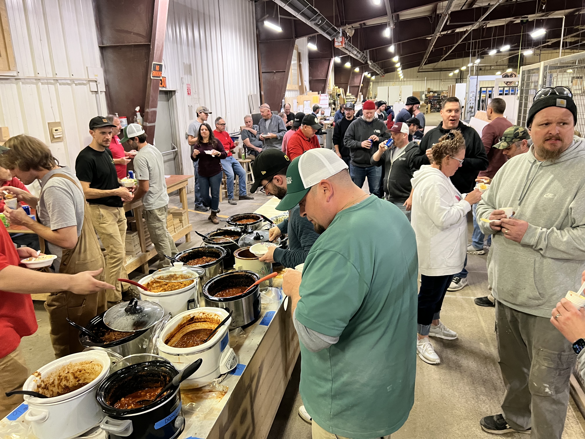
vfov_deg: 53.1
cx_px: 292
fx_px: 439
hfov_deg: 67.3
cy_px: 220
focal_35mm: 26
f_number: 1.5
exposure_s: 1/60
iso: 250
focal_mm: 5.7
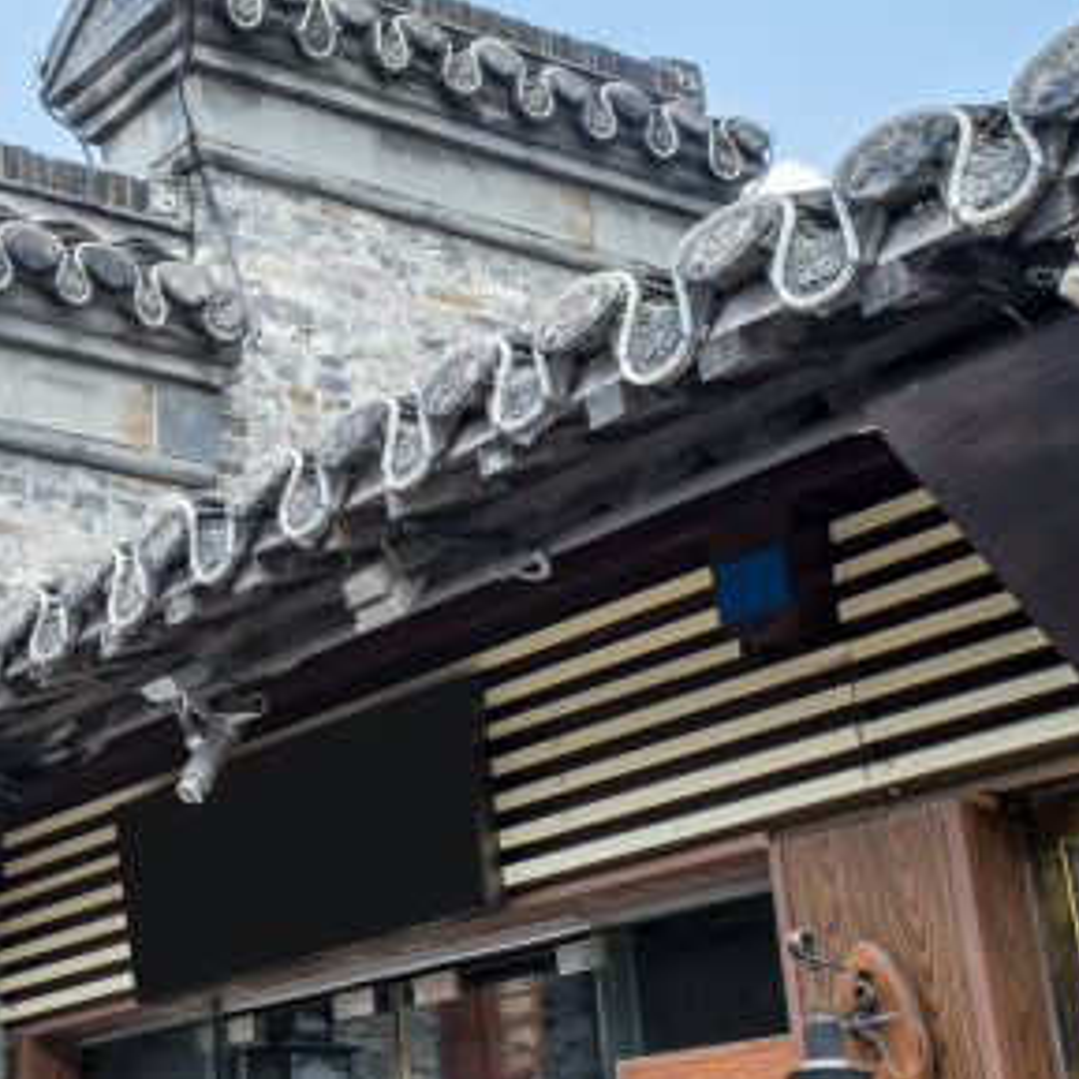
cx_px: 60
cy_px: 429
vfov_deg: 23.9
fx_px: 2539
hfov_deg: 23.2
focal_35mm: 72
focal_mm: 40
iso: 200
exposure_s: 1/40
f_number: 18
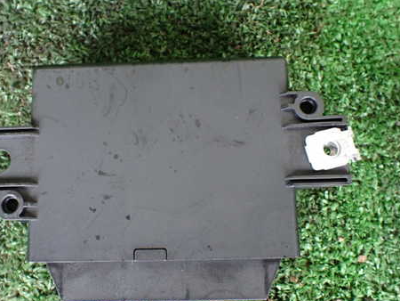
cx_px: 164
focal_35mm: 40
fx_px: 462
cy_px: 164
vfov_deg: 36.0
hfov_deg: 46.6
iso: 800
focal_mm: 5.4
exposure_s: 1/40
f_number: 2.3
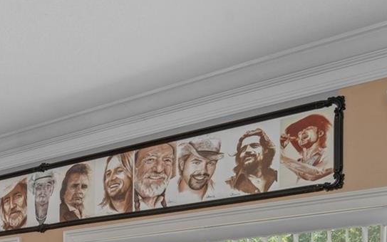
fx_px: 601
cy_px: 354
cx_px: -98
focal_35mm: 57
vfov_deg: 19.9
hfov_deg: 29.6
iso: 320
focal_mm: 19
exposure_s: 1/3
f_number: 8
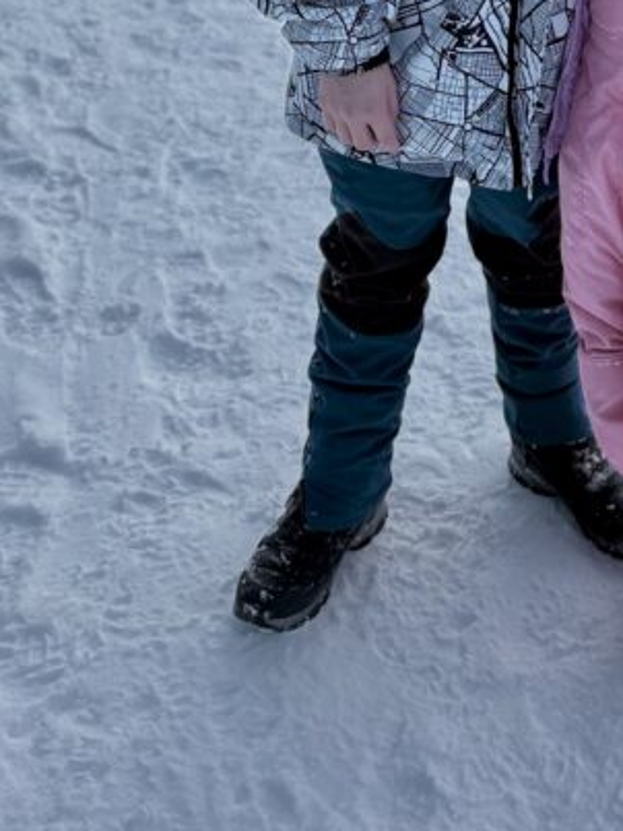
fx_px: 1465
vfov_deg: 27.7
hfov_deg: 23.4
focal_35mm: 61
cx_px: 559
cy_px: -175
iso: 100
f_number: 1.78
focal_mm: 6.76
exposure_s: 1/1385
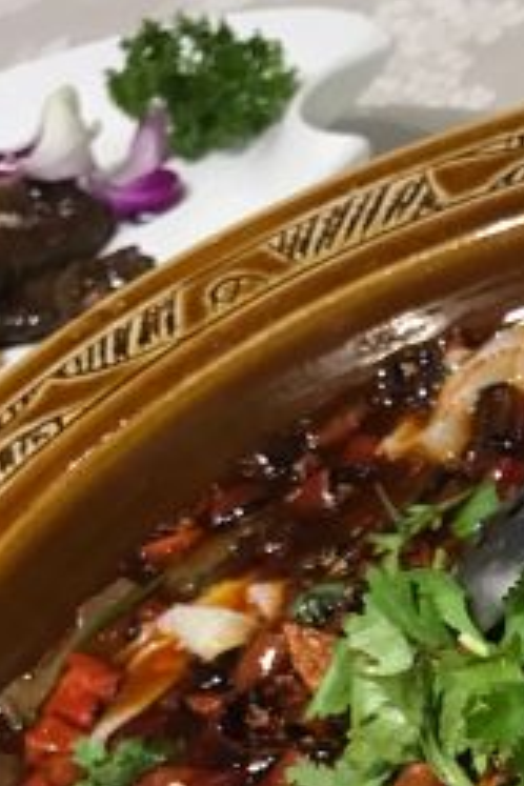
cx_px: 567
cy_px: 849
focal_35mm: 82
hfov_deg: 16.2
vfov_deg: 23.4
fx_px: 1790
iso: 64
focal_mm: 3.99
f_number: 1.8
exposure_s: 1/17
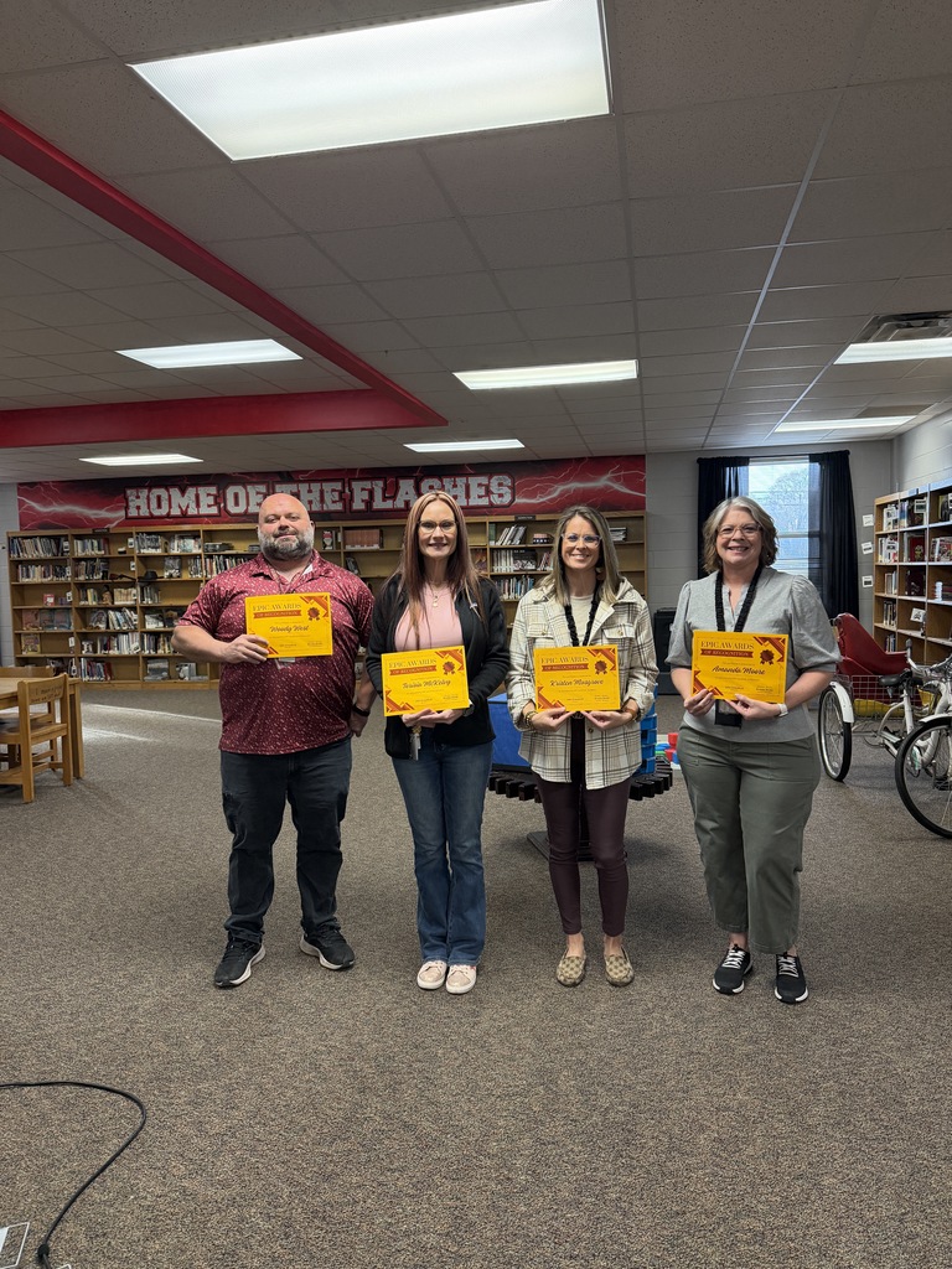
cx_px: 476
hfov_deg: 56.8
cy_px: 634
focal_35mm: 24
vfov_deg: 71.6
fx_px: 880
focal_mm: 6.76
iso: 400
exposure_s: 1/120
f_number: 1.78
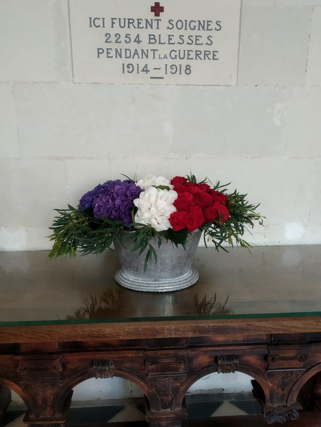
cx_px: 160
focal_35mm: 26
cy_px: 214
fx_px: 321
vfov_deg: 67.3
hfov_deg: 53.1
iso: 125
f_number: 2.2
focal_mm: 3.82
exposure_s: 1/33
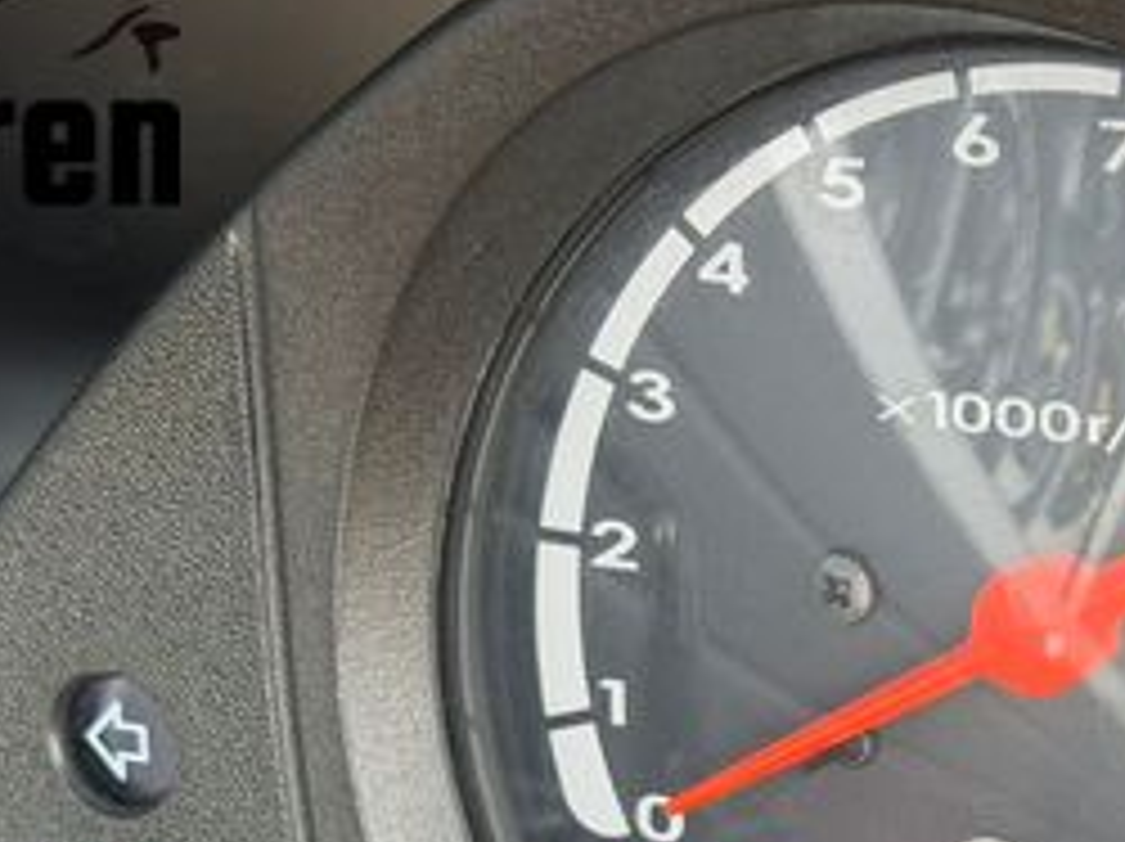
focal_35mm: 123
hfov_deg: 15.8
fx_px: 3994
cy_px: 986
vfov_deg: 11.8
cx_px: 1044
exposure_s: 1/121
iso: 50
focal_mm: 6.76
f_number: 1.78
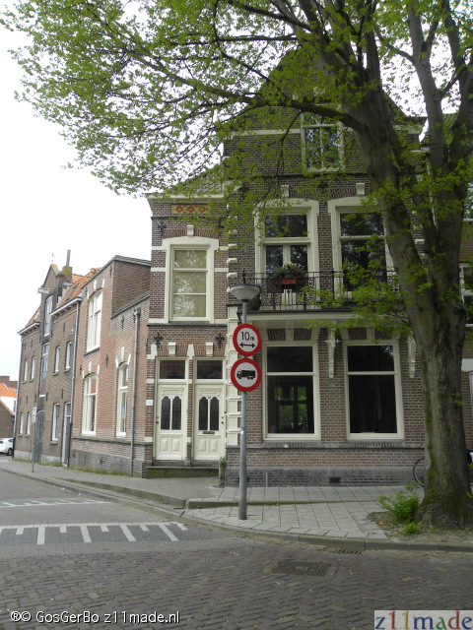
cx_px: 236
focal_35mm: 29
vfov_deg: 61.7
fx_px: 528
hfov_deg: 48.2
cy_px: 315
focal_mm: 5.2
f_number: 3.5
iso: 64
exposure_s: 1/134
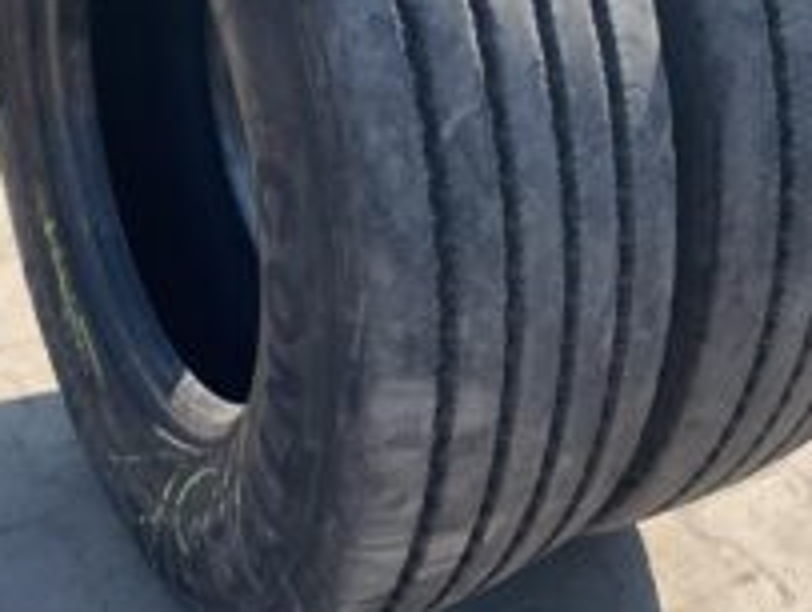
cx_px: 456
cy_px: 158
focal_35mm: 55
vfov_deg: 26.3
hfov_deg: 34.8
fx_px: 1292
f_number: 1.8
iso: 25
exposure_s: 1/829
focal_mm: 4.25
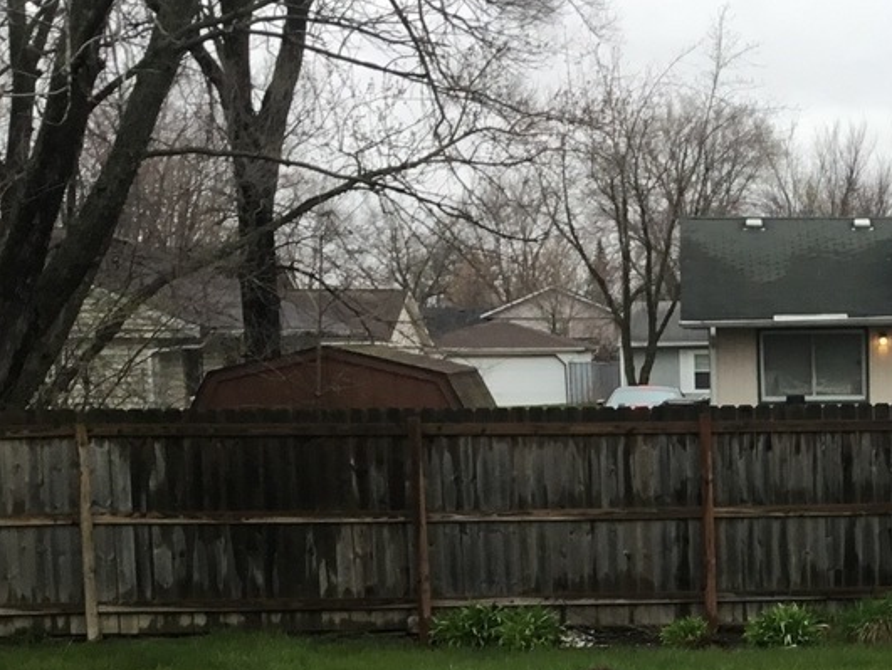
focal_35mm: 84
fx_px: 2166
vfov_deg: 17.3
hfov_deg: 21.8
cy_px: 645
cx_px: 1018
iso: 25
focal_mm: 3.3
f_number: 2.4
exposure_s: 1/60
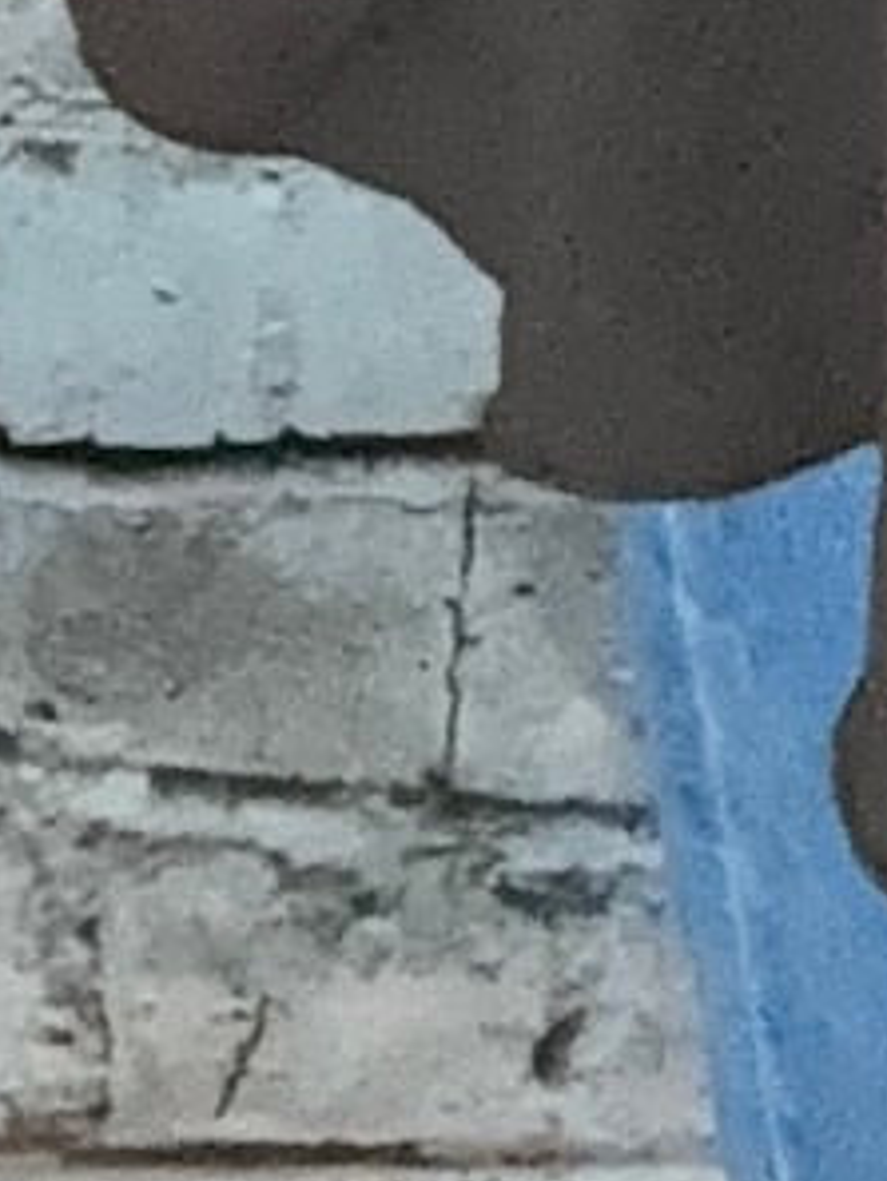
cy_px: -2795
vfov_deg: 7.8
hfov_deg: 6.9
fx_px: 7067
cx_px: 1806
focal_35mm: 207
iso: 320
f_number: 1.9
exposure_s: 1/33
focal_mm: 2.69
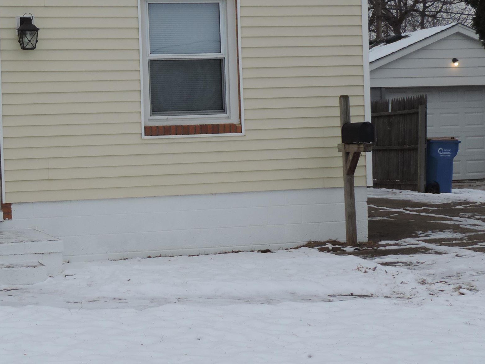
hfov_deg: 22.8
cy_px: 139
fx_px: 1191
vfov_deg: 17.3
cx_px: 118
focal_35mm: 85
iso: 80
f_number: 3.4
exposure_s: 1/320
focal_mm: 7.6
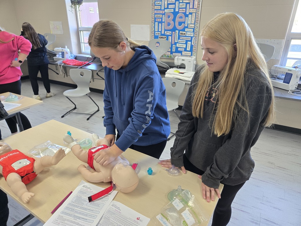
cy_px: 113
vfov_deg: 58.9
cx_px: 150
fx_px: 200
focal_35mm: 23
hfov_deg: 73.9
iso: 320
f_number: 1.8
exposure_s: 1/120
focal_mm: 5.4
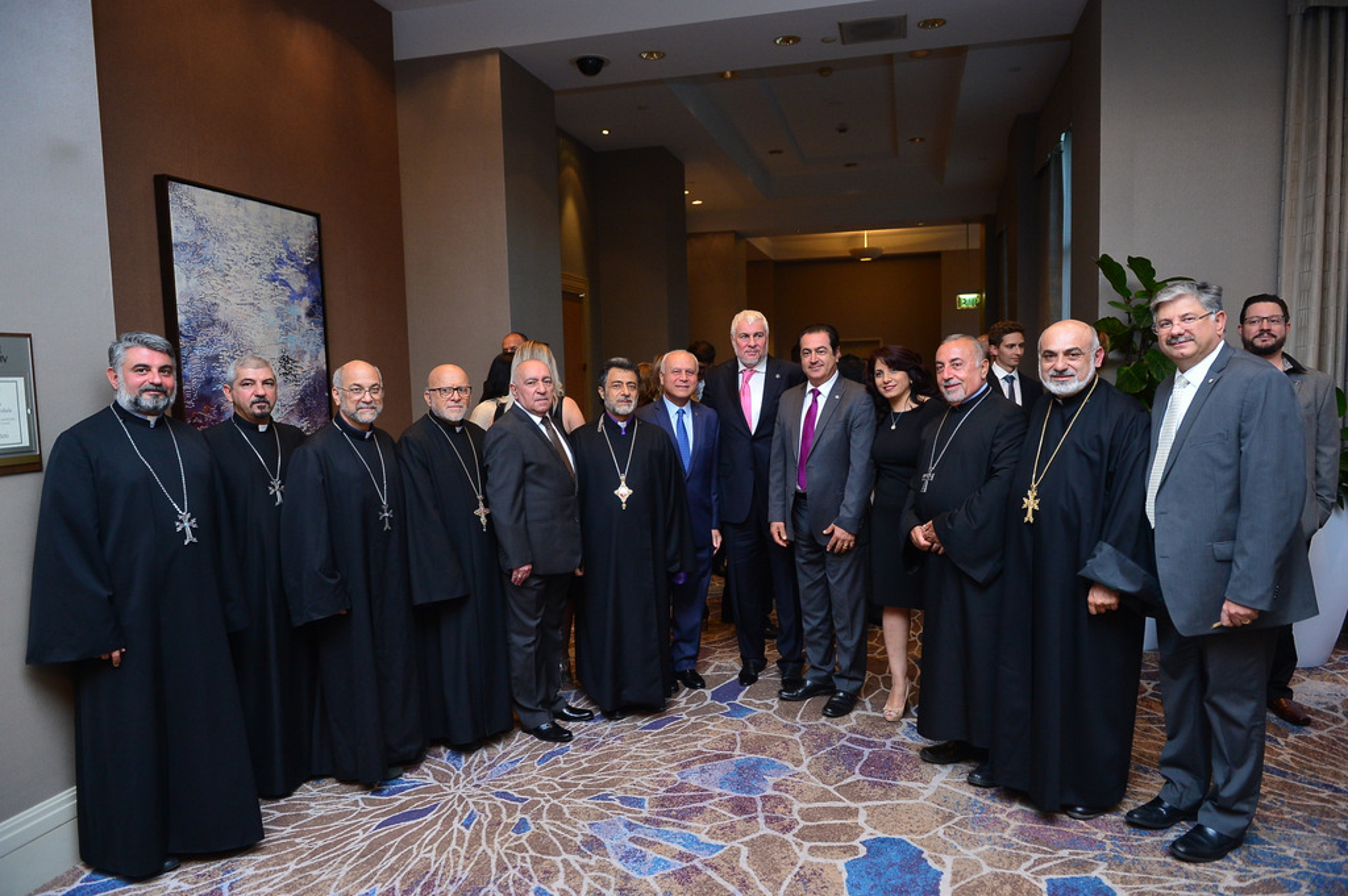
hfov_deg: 73.8
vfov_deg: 53.1
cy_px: 448
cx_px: 674
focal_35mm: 24
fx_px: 898
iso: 2000
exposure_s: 1/125
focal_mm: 24
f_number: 3.5
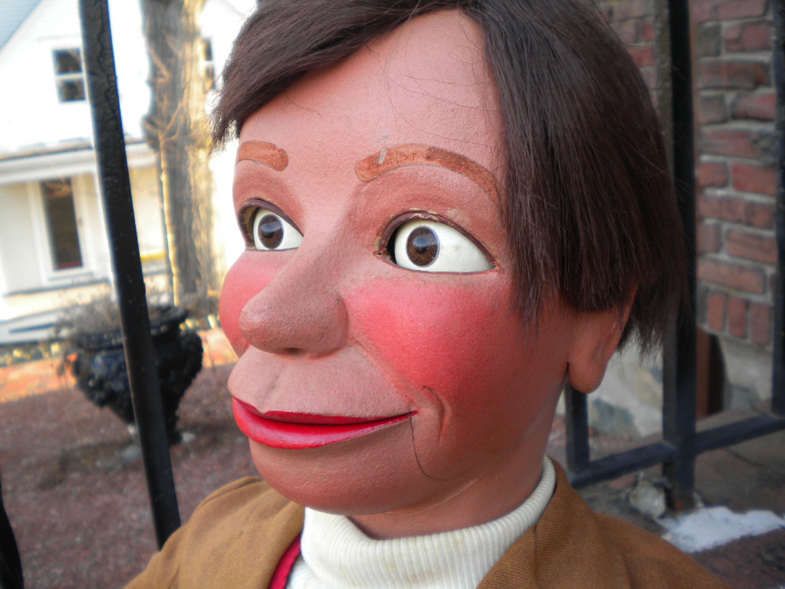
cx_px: 392
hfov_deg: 52.6
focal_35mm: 35
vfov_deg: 40.7
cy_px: 294
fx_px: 794
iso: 80
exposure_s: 1/55
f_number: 3.1
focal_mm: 6.3
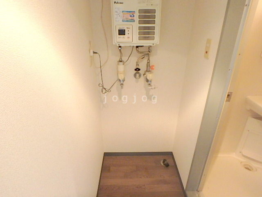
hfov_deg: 79.0
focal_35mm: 21
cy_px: 98
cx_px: 131
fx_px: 159
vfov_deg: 63.4
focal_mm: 3.7
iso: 640
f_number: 3.5
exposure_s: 1/30
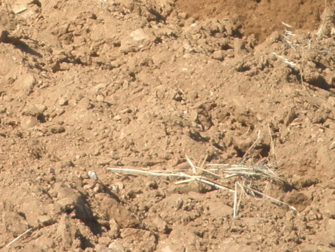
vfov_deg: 3.8
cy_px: -135
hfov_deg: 5.1
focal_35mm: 391
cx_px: 112
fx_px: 3786
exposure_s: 1/200
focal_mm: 18.6
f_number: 5.9
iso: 64
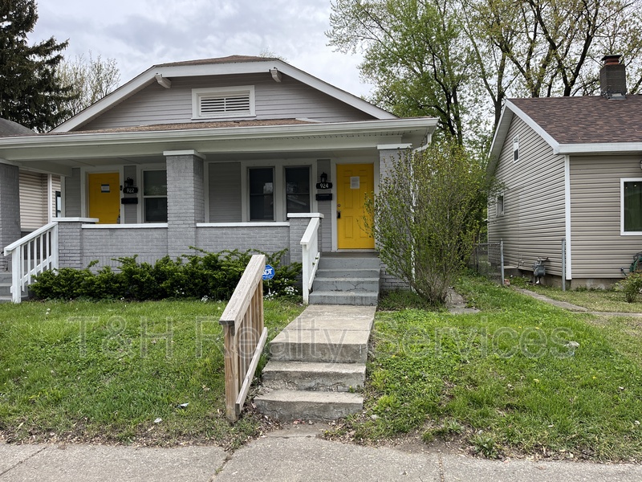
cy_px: 241
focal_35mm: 26
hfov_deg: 67.3
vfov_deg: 53.1
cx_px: 321
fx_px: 482
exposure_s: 1/858
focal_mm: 5.1
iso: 50
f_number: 1.6
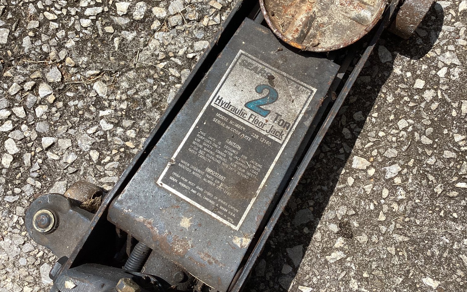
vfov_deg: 38.3
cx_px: 233
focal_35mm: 33
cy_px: 128
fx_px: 420
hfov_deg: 58.1
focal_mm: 3.3
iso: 25
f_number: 2.4
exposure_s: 1/1567
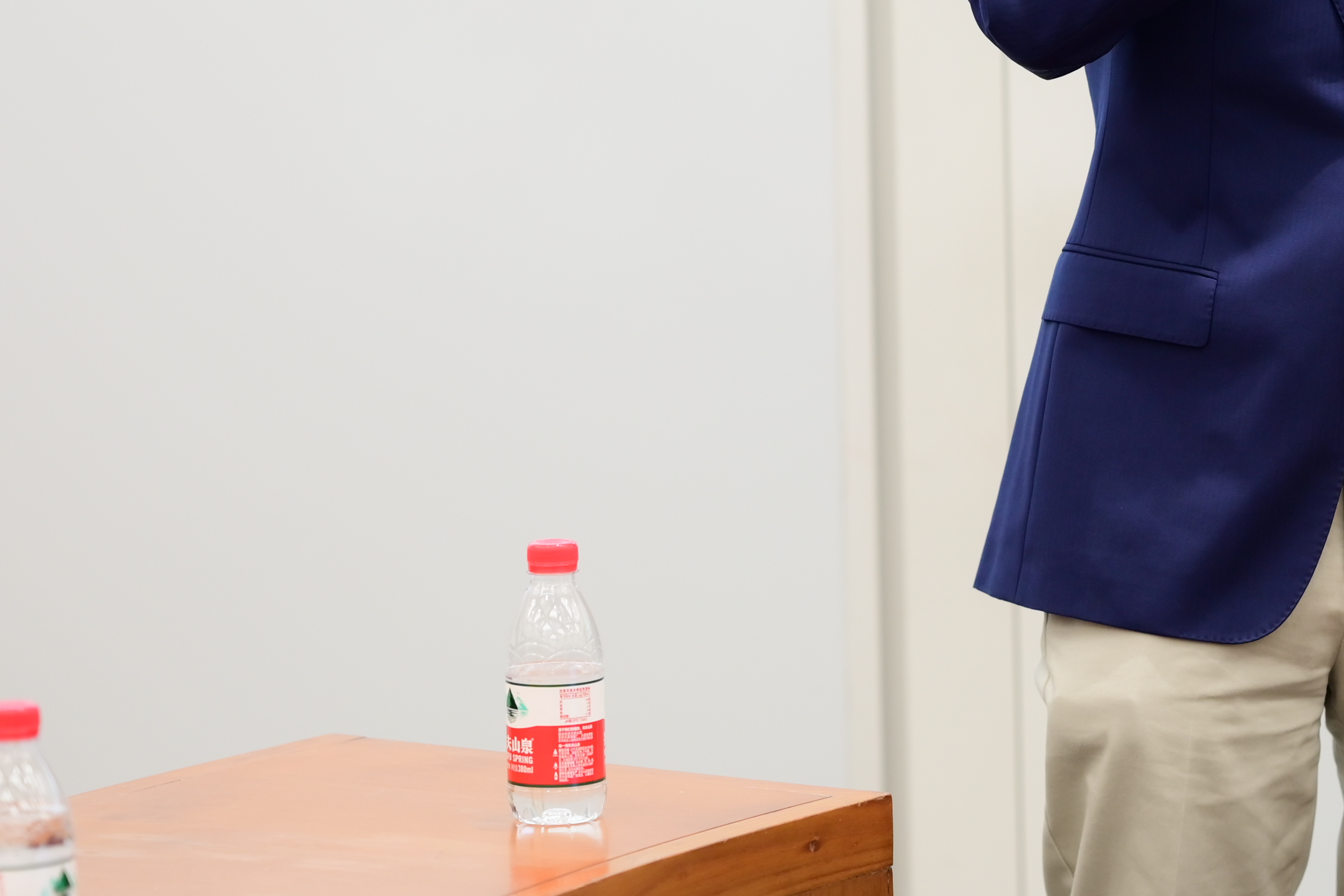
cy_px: -138
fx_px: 7578
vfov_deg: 6.7
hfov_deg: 10.0
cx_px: 1481
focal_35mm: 203
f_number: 2.5
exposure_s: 1/160
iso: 640
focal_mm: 85
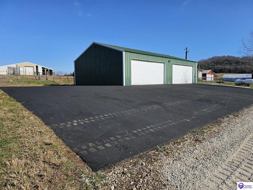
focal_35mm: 23
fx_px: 168
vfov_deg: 58.9
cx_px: 126
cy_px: 95
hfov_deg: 73.9
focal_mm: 6.3
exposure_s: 1/1445
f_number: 1.7
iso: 16
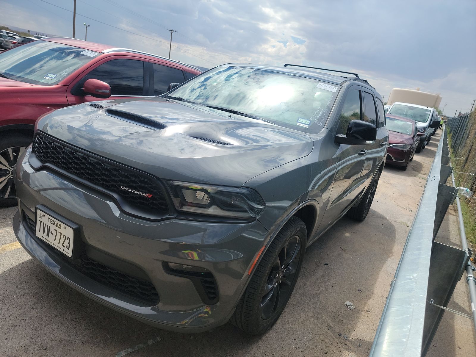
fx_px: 330
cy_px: 178
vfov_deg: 56.8
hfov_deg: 71.6
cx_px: 238
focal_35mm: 24
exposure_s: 1/978
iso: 50
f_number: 1.8
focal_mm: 6.7
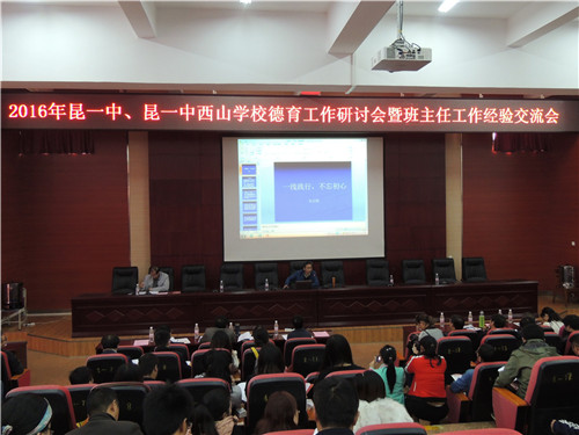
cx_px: 290
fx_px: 502
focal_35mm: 30
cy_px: 218
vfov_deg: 46.8
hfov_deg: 60.0
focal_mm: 5.3
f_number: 3.1
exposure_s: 1/25
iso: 400
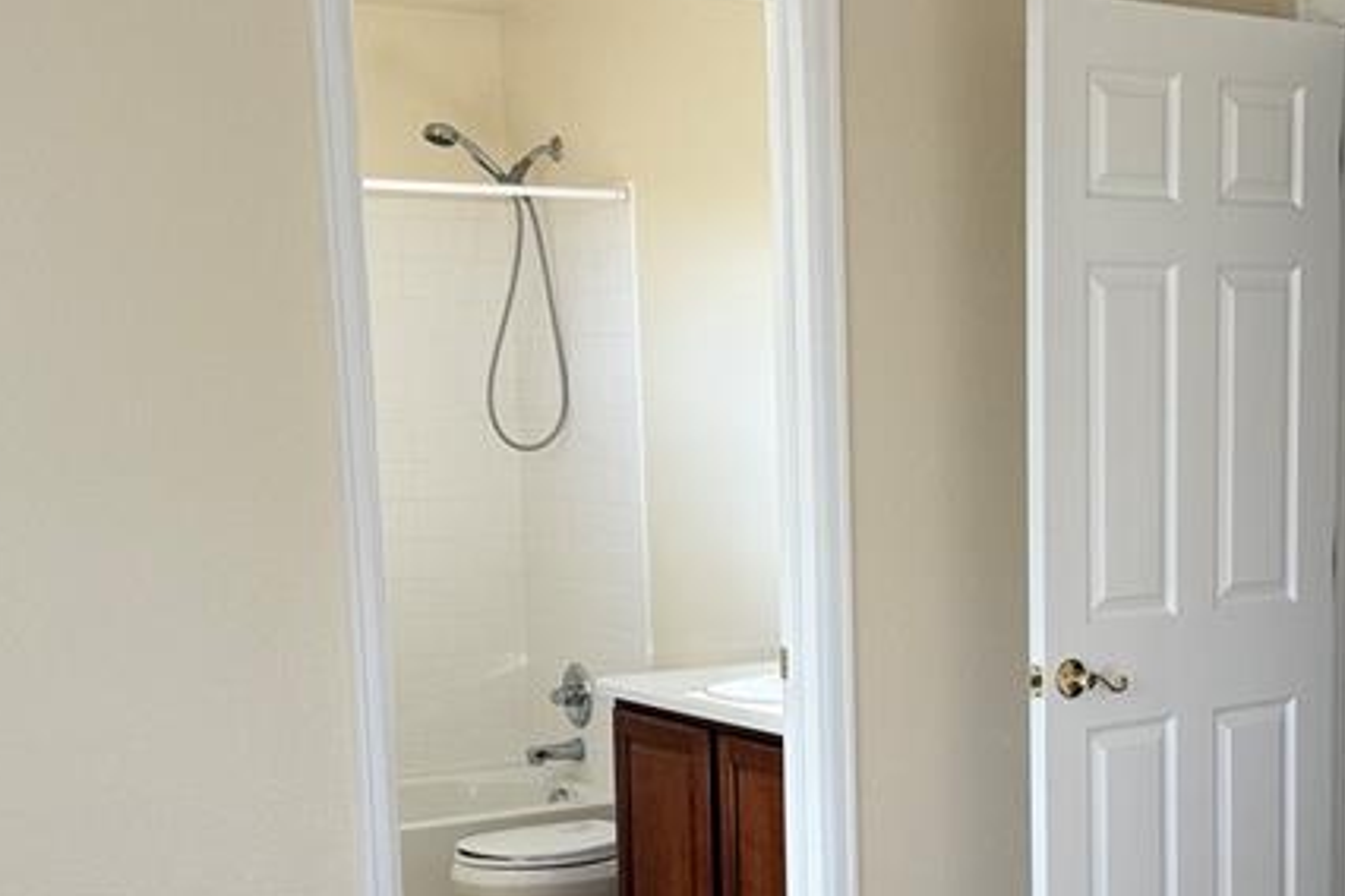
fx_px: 2241
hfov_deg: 33.2
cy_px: 702
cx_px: 859
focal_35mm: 60
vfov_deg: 22.4
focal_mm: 6.76
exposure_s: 1/580
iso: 100
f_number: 1.78
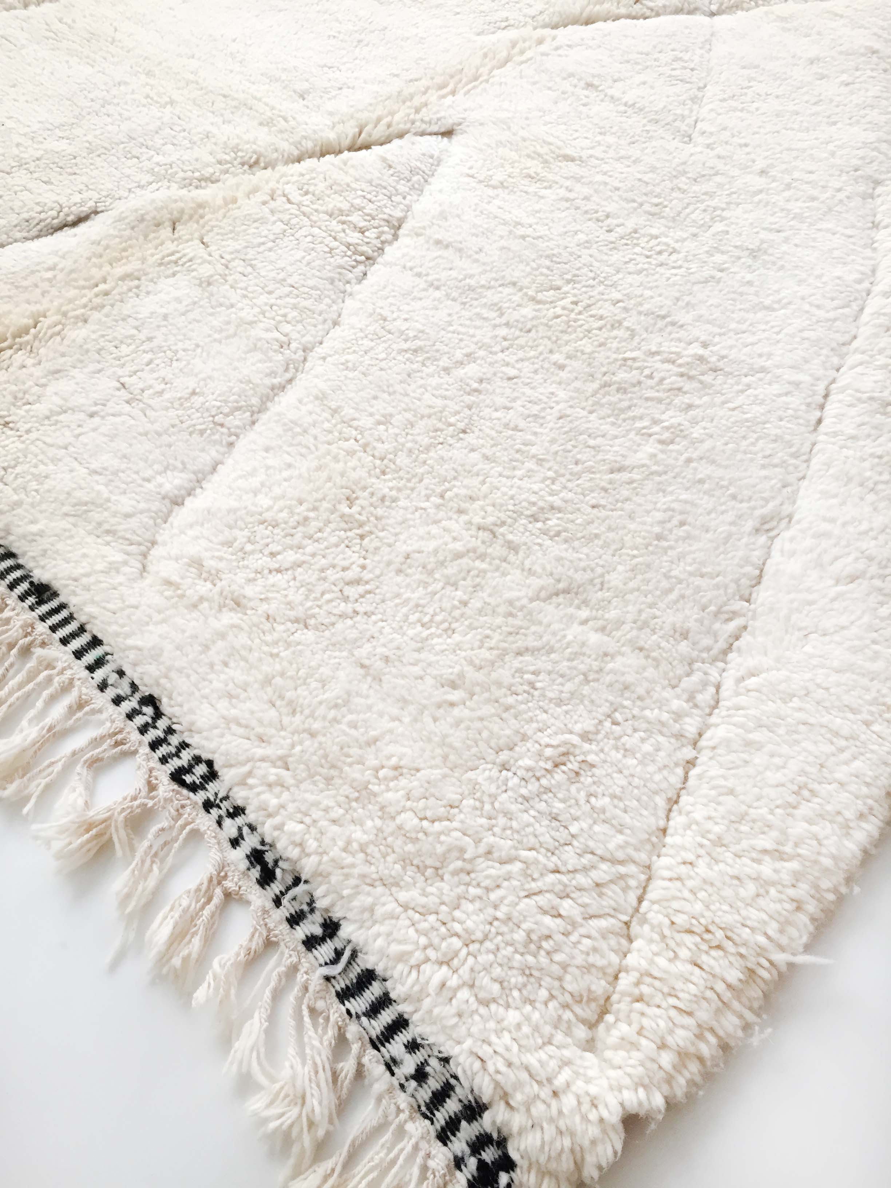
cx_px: 446
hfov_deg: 48.2
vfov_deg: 61.7
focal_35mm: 29
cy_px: 594
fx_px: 995
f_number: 2.2
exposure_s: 1/33
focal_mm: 4.15
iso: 32
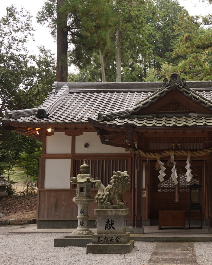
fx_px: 350
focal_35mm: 45
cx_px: 172
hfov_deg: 32.7
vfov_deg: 41.4
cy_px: 133
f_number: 4
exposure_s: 1/160
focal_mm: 21
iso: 250
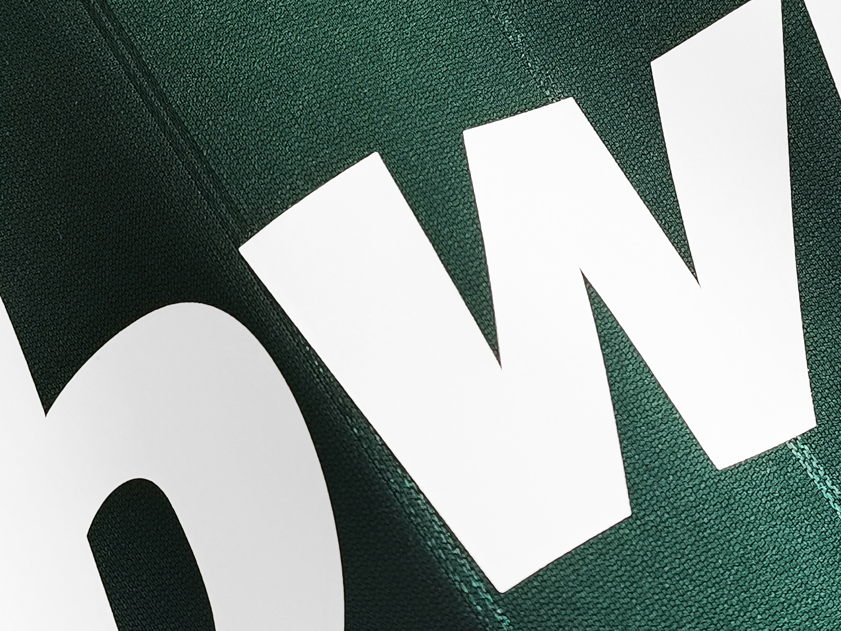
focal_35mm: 79
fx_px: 1919
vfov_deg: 18.6
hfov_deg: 24.5
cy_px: 263
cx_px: 608
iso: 125
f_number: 1.8
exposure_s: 1/50
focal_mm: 5.58
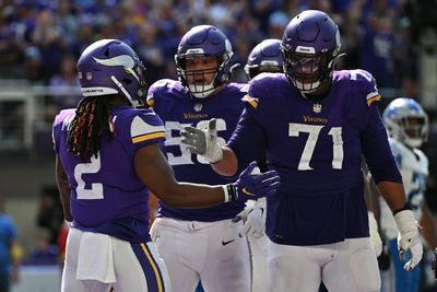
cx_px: 218
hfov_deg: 10.3
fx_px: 2429
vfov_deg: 6.9
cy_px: 146
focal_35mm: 200
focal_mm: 200
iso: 400
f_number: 2.8
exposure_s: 1/2000
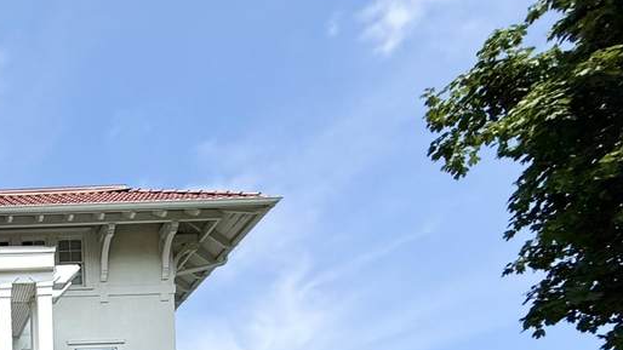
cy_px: 562
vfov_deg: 23.2
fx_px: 628
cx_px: -113
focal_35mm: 38
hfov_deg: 39.4
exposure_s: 1/2165
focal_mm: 2.22
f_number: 2.2
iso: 50
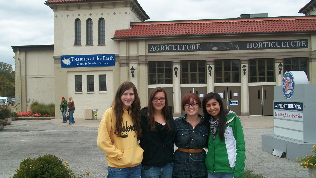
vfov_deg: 26.0
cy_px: 85
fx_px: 385
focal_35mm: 46
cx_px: 159
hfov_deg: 44.6
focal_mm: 7.1
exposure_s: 1/640
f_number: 3.2
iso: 80
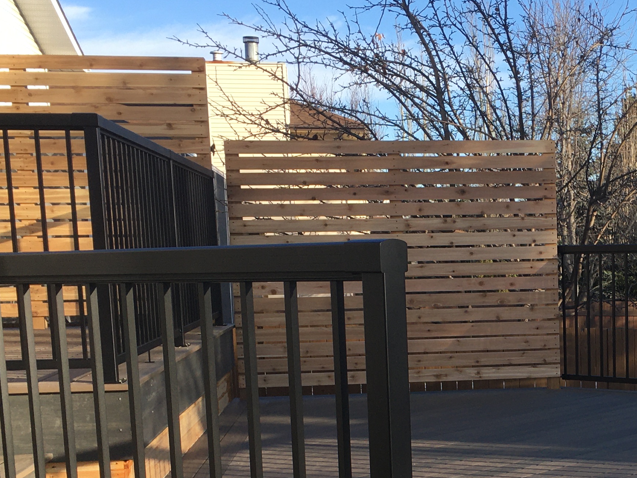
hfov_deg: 27.6
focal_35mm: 67
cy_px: 429
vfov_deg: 21.5
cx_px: 602
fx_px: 1233
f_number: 2.2
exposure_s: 1/538
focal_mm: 4.15
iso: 25
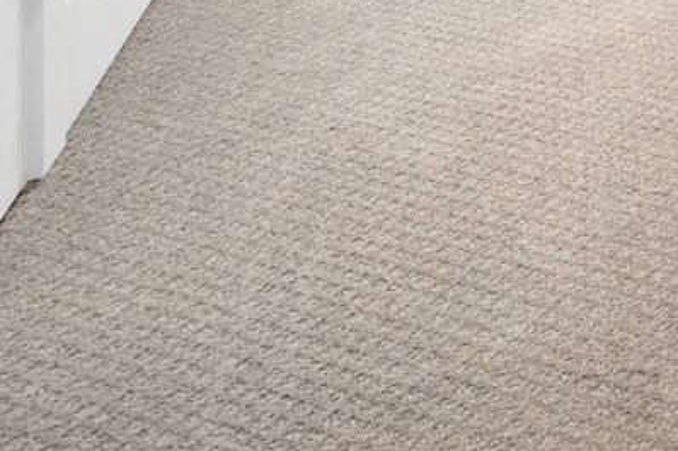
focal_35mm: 72
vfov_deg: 13.7
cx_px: 1390
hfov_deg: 18.0
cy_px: -619
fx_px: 1355
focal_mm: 14
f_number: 8
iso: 400
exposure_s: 1/60
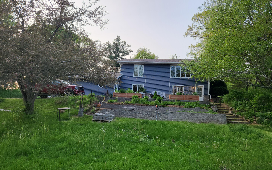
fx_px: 185
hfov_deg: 72.6
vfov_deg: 49.1
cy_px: 96
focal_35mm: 25
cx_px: 135
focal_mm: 5.4
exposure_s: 1/120
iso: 32
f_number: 1.8
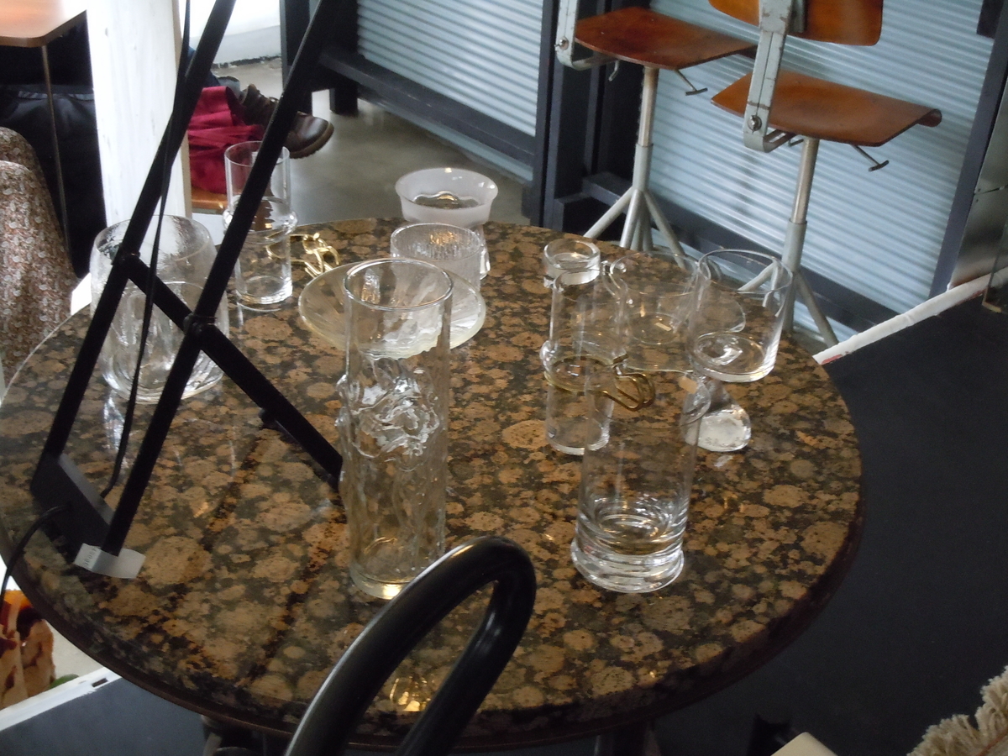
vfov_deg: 32.2
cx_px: 504
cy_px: 378
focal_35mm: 45
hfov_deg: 42.1
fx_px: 1310
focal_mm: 8.1
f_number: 4.6
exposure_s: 1/15
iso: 800
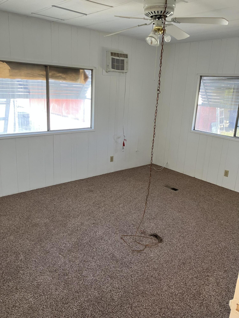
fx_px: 258
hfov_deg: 49.7
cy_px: 159
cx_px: 120
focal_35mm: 28
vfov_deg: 63.4
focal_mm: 3.99
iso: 64
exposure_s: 1/60
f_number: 1.8
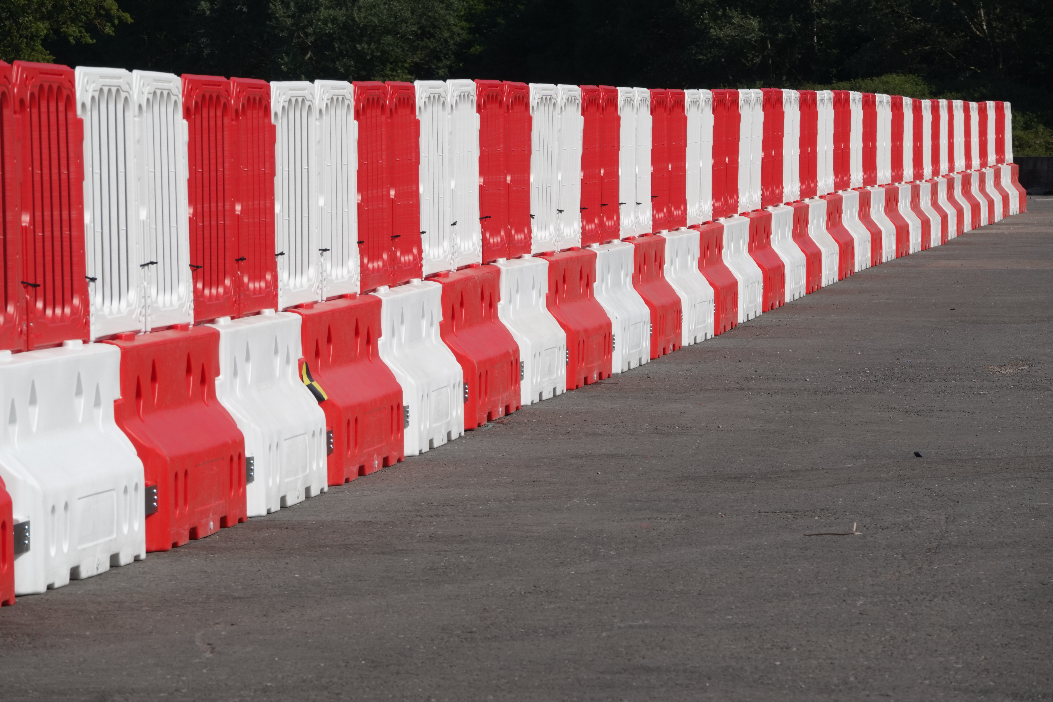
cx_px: 526
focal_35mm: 200
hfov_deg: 10.3
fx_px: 5850
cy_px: 351
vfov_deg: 6.9
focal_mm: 73.24
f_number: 5.6
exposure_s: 1/1000
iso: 100
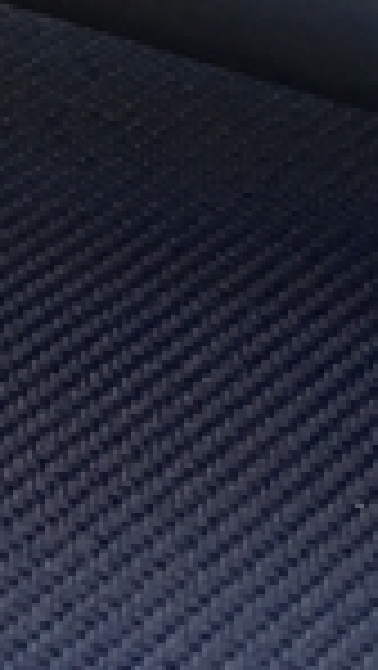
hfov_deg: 9.1
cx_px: -333
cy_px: -126
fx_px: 2259
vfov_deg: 16.2
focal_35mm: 127
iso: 100
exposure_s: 1/10
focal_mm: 4.15
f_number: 2.2
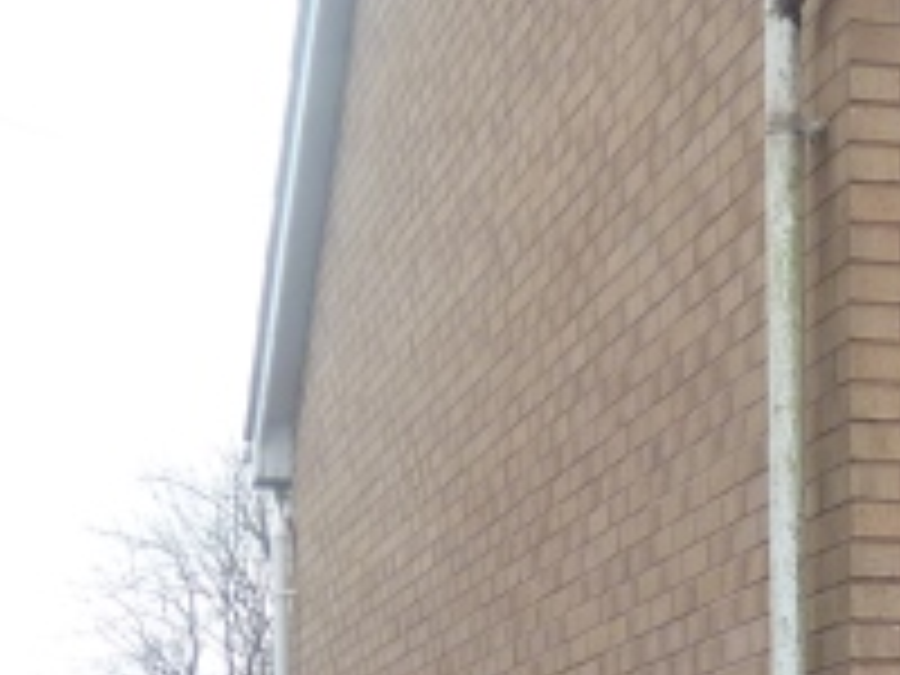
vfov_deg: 11.0
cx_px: 900
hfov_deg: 15.1
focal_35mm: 128
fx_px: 3328
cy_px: 1076
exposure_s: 1/60
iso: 80
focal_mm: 4.1
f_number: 3.3
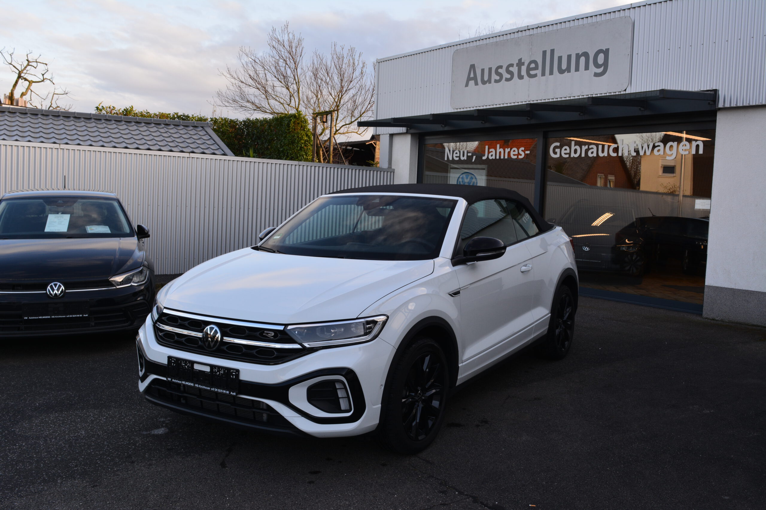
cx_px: 383
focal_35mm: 33
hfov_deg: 57.2
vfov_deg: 40.0
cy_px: 255
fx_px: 702
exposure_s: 1/60
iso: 280
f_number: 10
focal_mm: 22
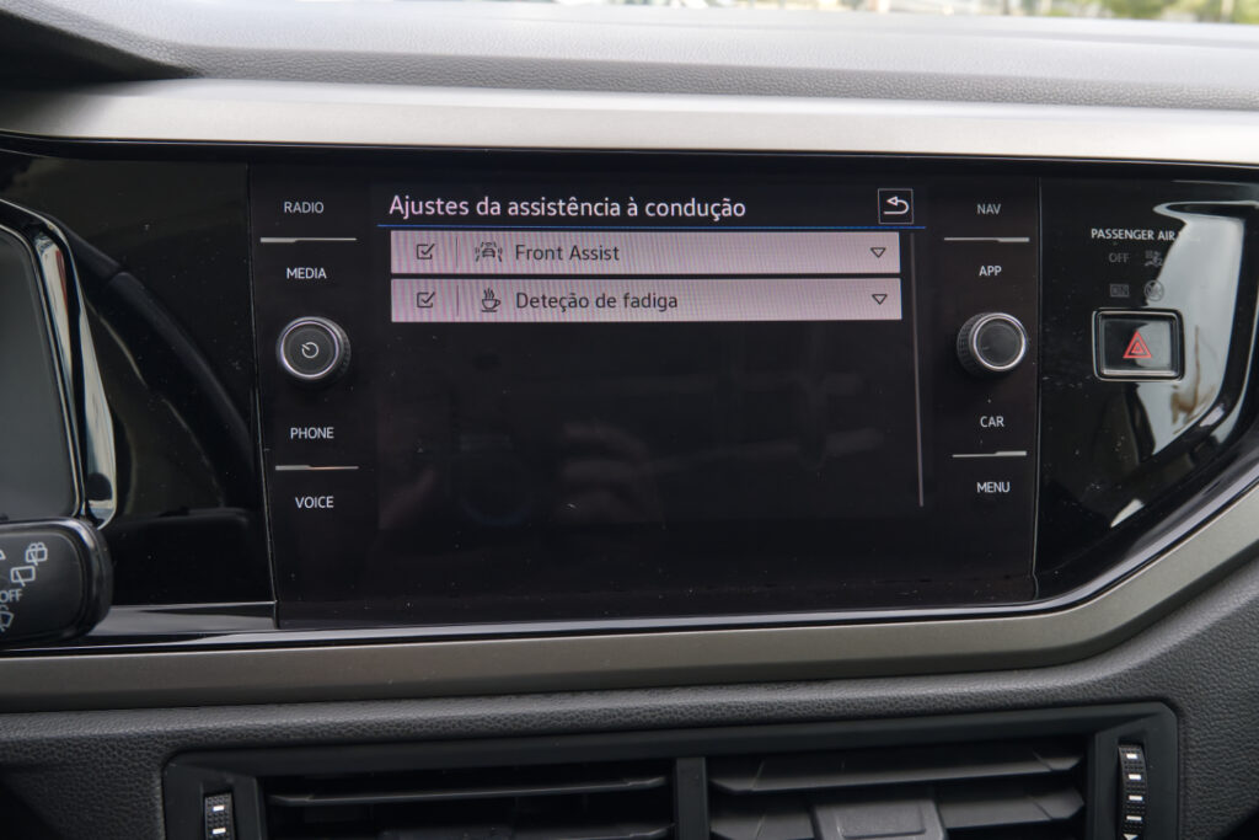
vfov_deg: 37.9
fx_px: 1224
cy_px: 420
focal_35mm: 35
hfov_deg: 54.4
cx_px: 630
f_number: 8
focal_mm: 23.5
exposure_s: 1/180
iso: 2000
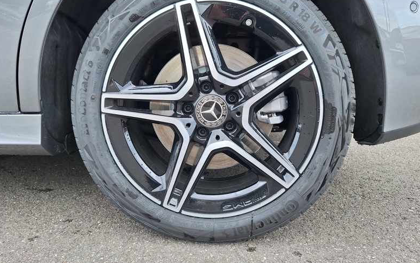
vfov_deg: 49.0
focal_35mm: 25
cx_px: 213
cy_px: 104
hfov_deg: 72.5
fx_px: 286
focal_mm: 5.54
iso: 40
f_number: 1.8
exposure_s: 1/348
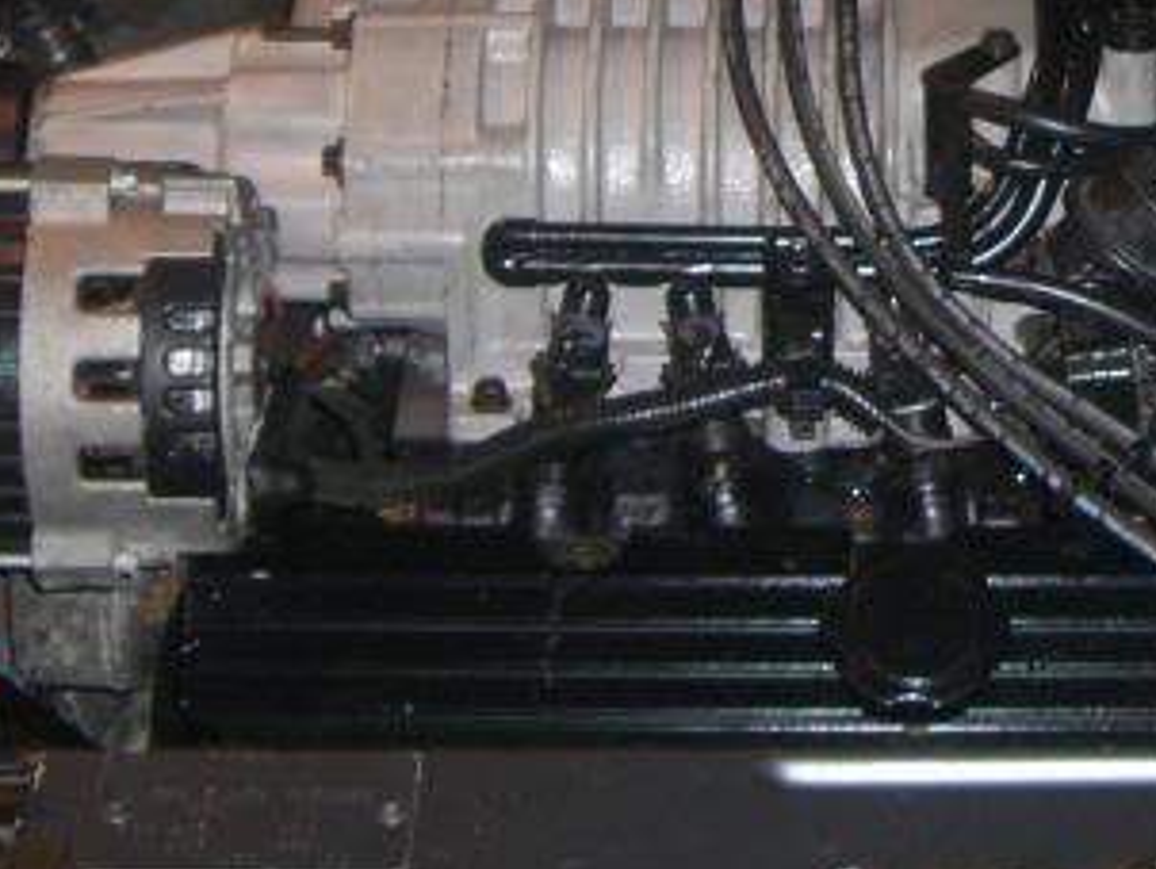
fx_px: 4245
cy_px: -54
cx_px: 1091
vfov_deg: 11.5
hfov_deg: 15.3
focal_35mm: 127
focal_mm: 6.2
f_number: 2.7
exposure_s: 1/30
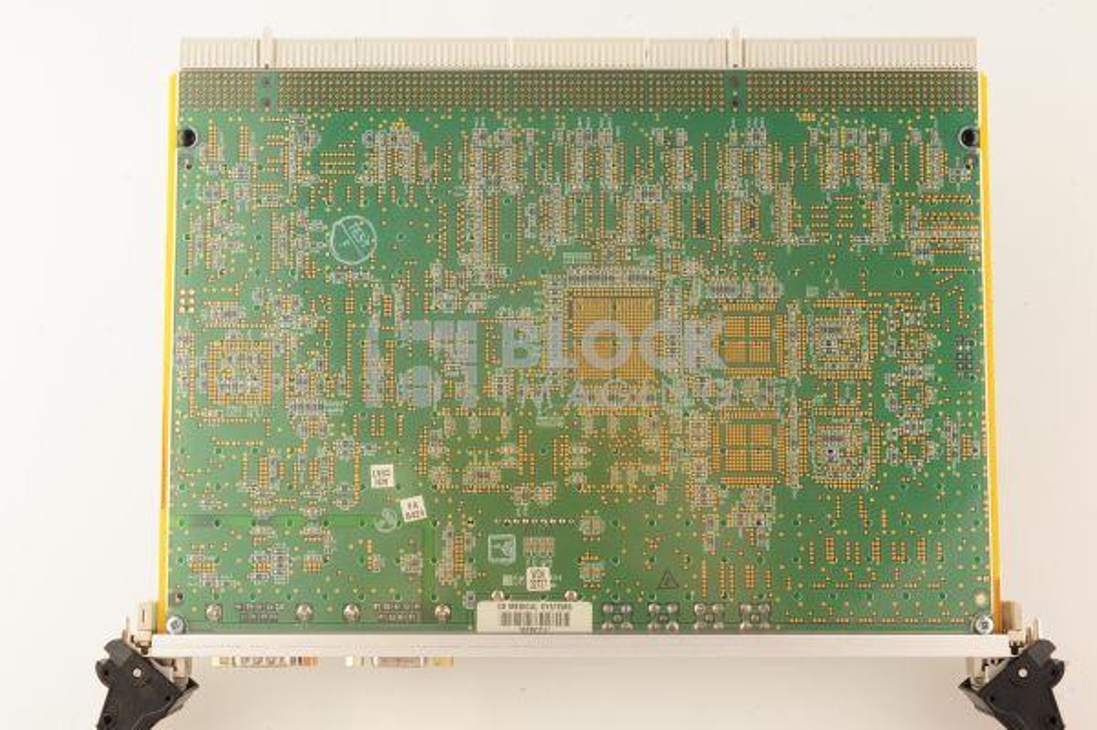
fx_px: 1522
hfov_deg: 39.6
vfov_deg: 26.9
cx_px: 548
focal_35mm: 50
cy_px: 365
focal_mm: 50
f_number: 13
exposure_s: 1/160
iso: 1600
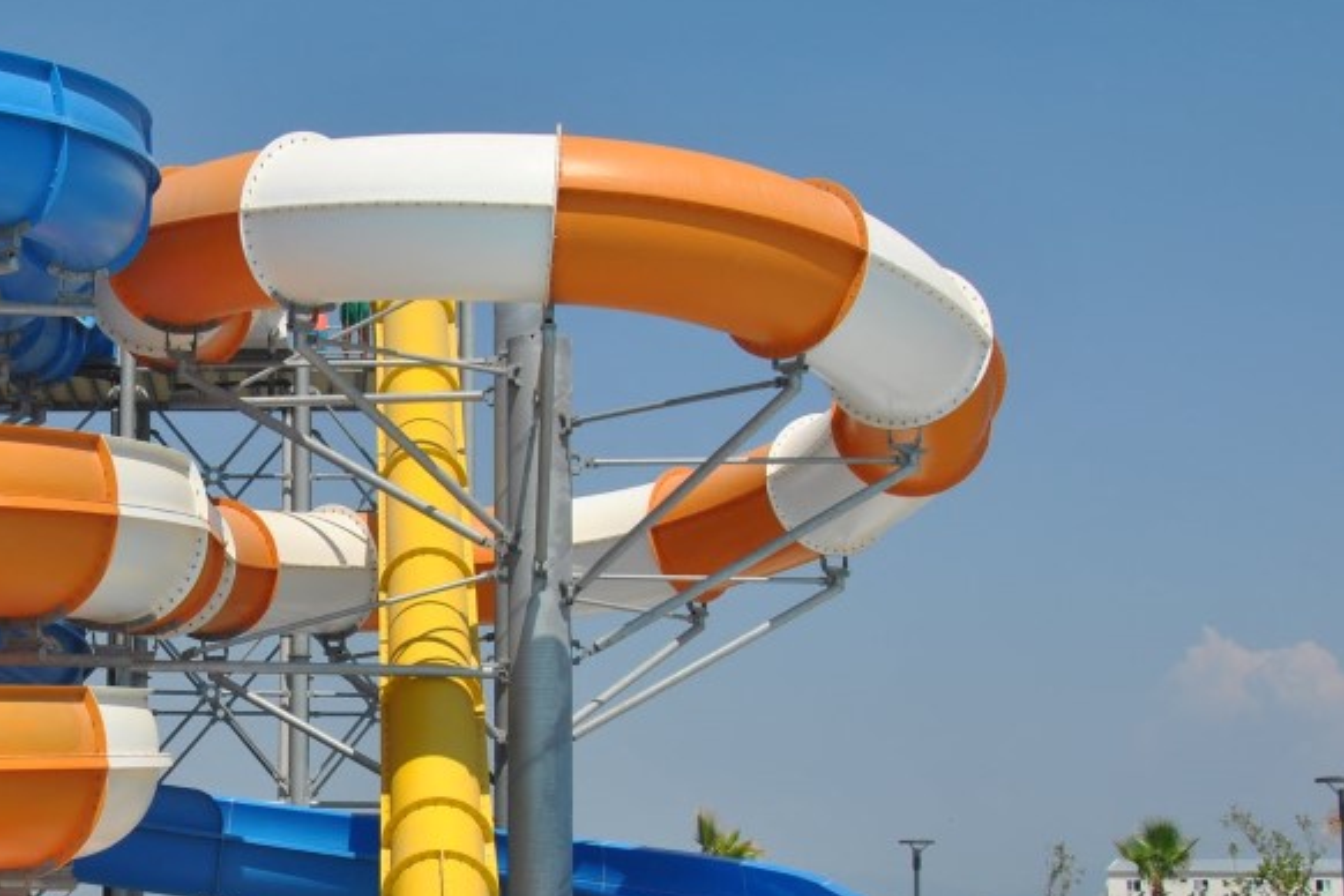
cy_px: 723
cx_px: 142
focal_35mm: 71
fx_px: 2650
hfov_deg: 27.5
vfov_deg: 19.0
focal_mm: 24
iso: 100
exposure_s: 1/320
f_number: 9
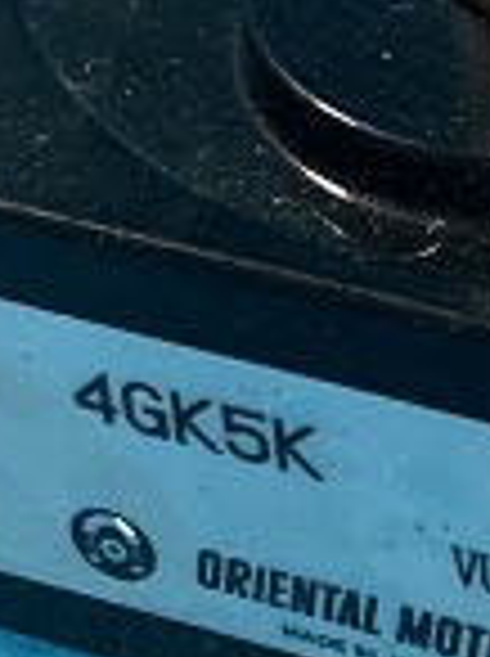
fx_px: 2726
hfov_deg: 10.0
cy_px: 146
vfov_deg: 13.7
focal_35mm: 144
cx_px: 659
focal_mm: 4.25
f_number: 1.8
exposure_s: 1/40
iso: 400
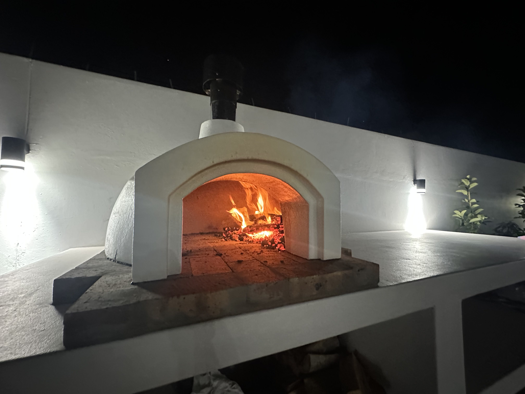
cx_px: 262
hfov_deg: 102.1
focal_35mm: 14
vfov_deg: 85.7
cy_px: 197
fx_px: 212
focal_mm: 2.22
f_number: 2.2
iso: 1000
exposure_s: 1/33
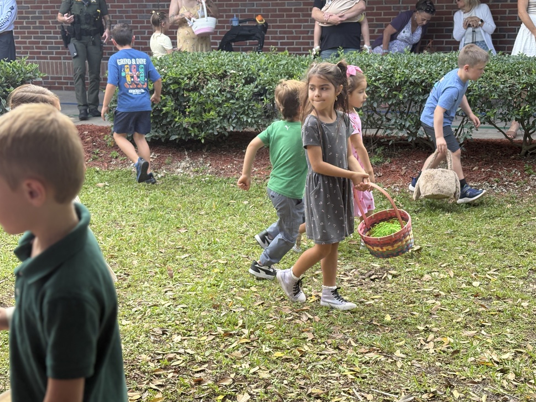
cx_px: 256
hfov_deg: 34.9
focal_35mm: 55
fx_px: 852
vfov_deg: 26.6
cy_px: 212
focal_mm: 5.96
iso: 32
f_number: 1.6
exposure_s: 1/153
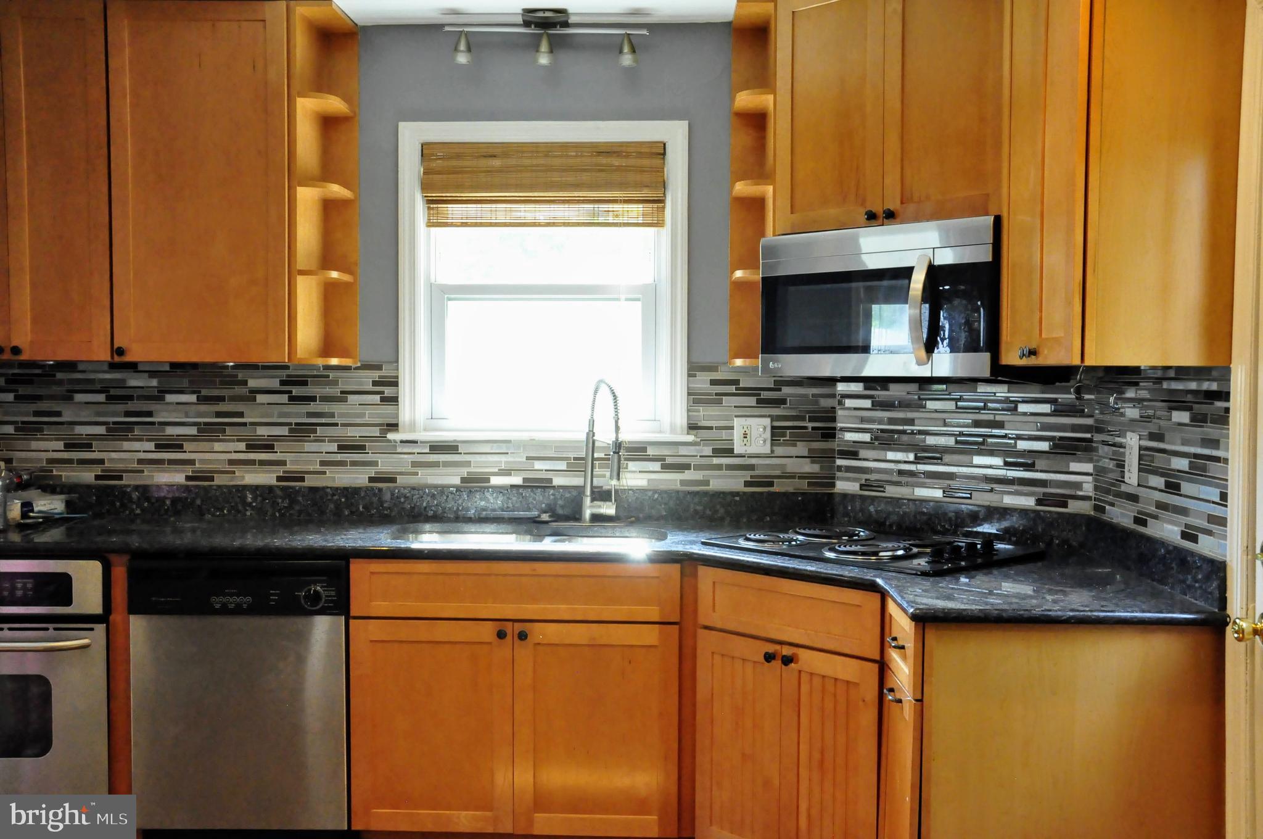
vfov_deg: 35.4
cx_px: 632
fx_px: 1314
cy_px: 420
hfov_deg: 51.3
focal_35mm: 38
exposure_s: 1/60
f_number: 9
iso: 3200
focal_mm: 25
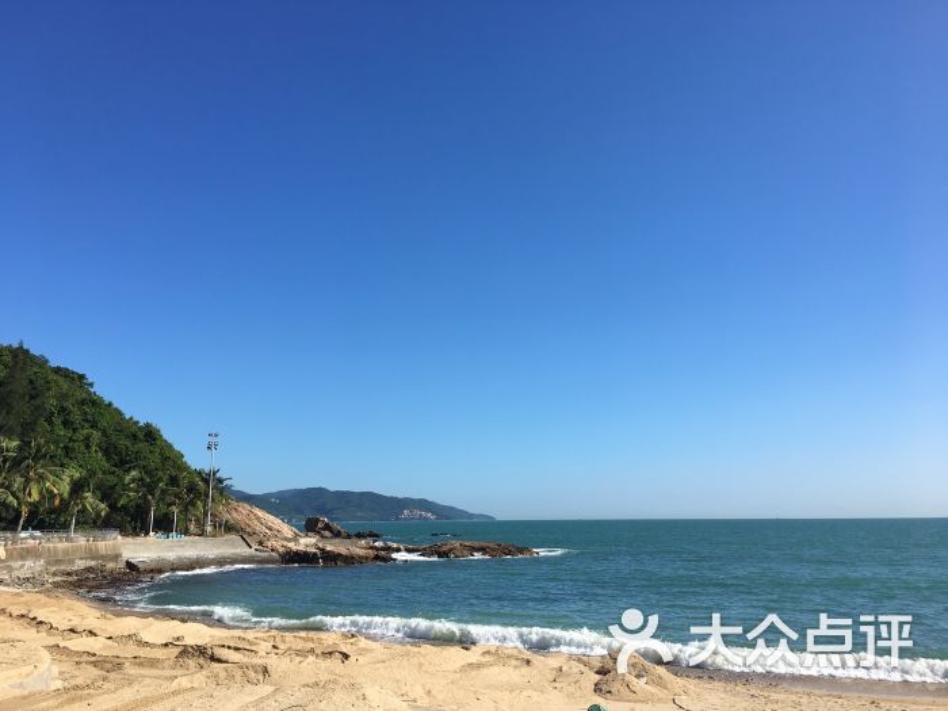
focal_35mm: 29
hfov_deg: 61.7
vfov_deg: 48.2
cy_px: 356
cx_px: 474
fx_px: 794
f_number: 2.2
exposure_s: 1/1748
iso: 25
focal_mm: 4.15
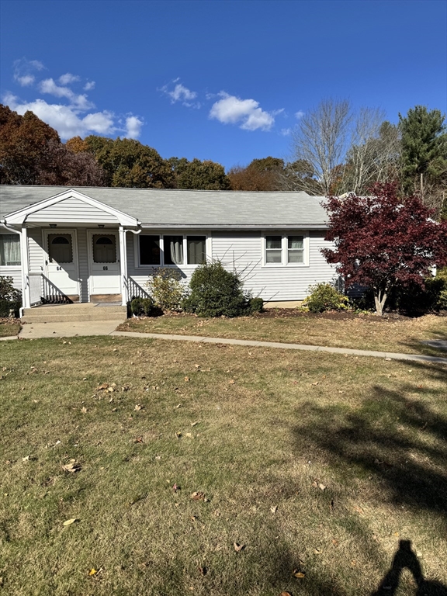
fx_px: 413
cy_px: 298
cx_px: 224
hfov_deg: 56.8
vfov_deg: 71.6
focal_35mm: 24
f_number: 1.78
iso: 80
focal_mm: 6.76
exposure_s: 1/6410
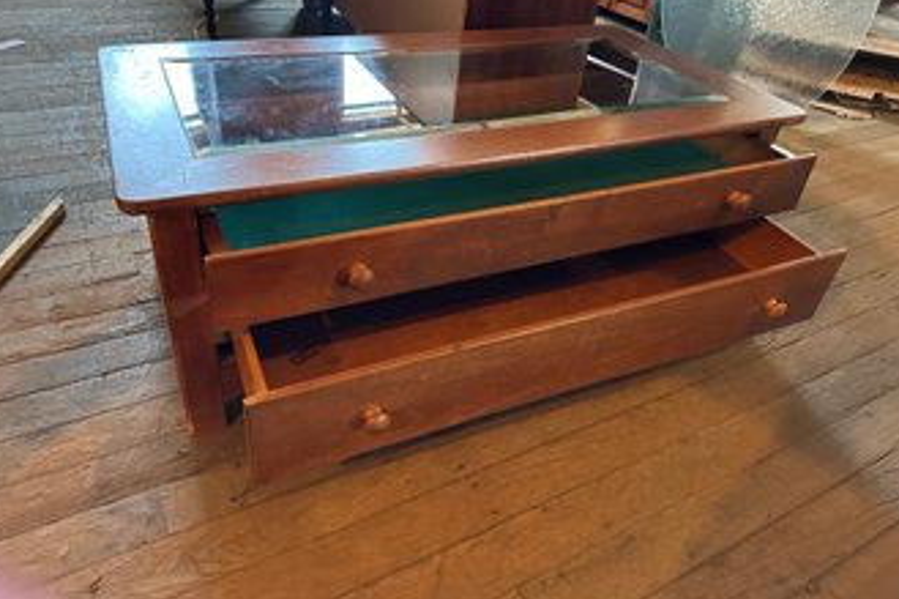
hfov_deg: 69.4
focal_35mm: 26
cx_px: 450
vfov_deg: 49.3
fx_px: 649
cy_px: 250
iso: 1000
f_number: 1.78
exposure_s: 1/40
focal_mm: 6.86
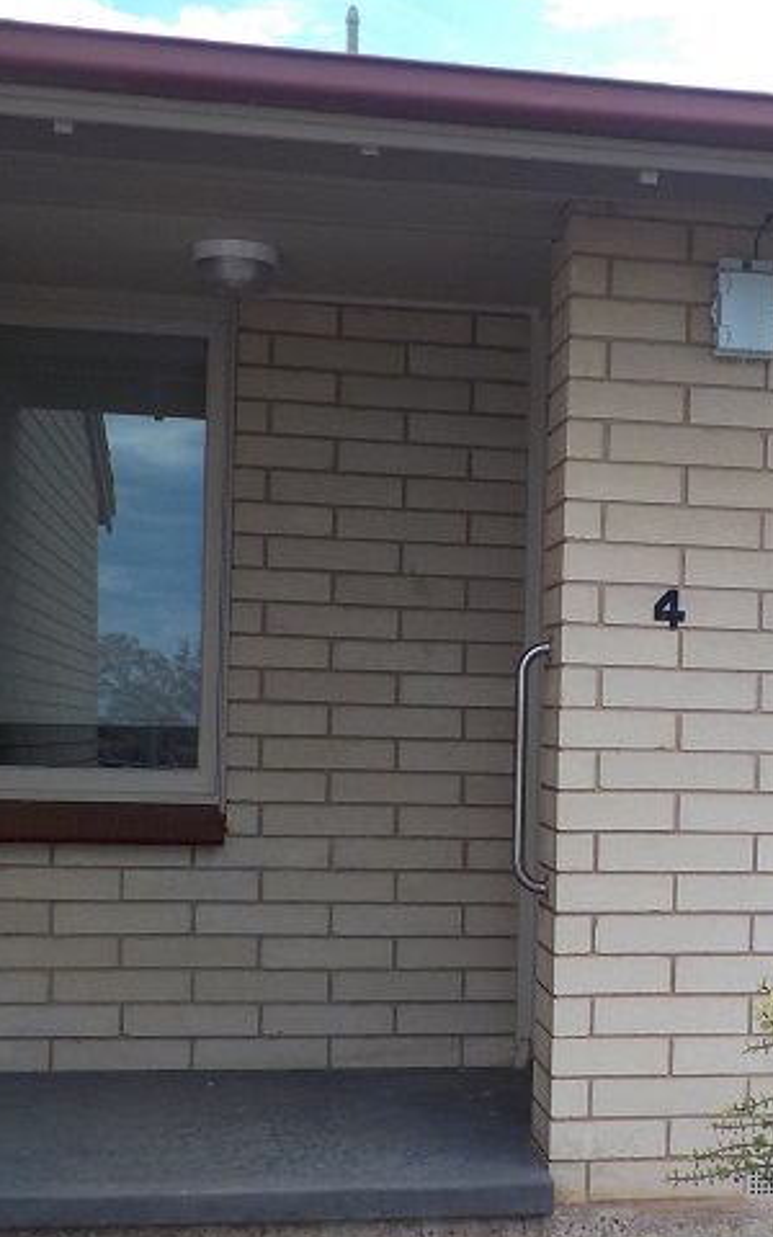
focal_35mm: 53
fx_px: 1786
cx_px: 634
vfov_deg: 38.1
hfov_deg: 24.0
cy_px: 704
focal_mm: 4.1
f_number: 3.3
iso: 125
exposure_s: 1/640
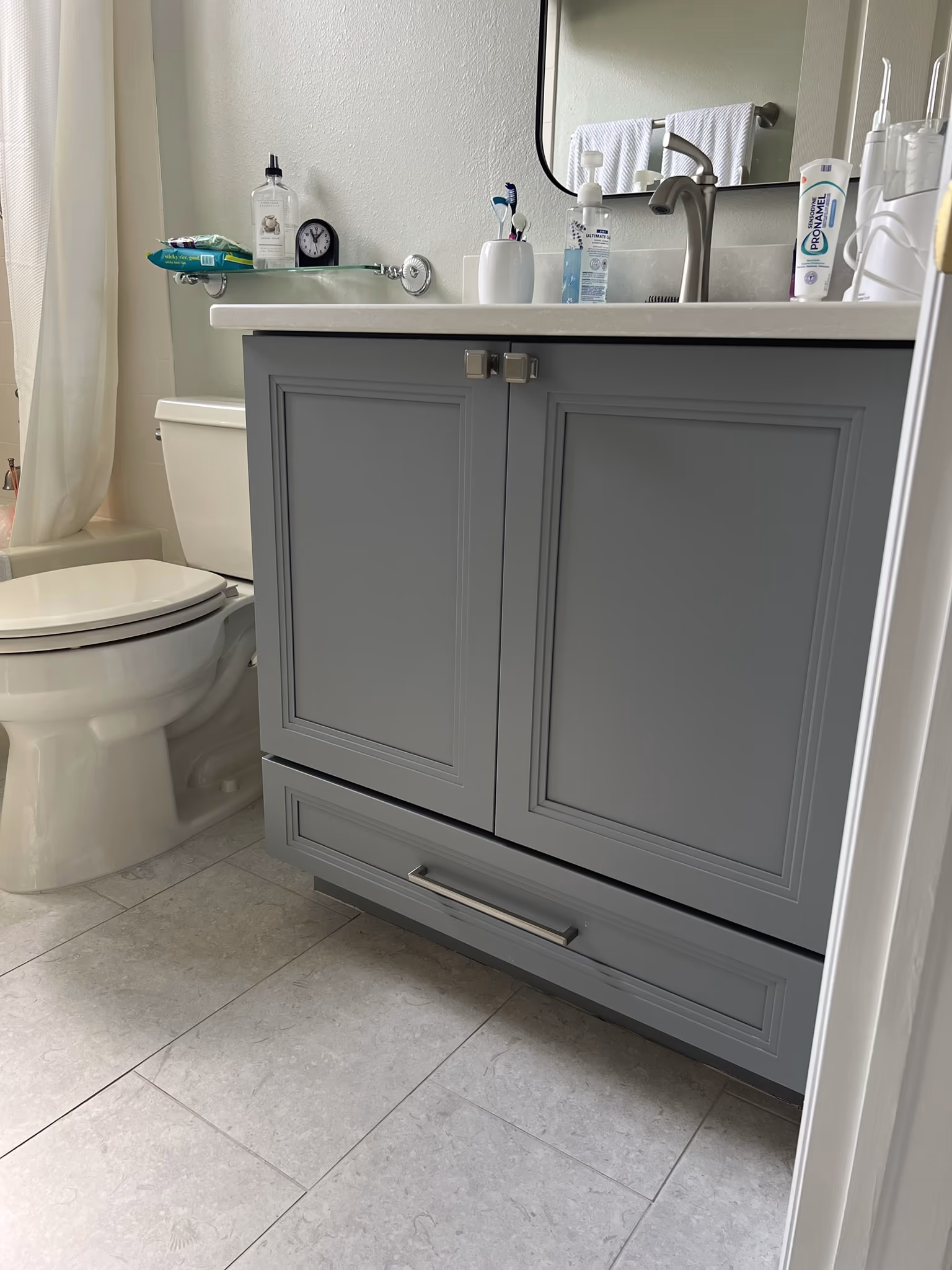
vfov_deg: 67.3
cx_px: 476
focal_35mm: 26
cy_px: 635
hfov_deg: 53.1
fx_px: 953
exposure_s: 1/120
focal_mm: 5.7
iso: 125
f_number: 1.5
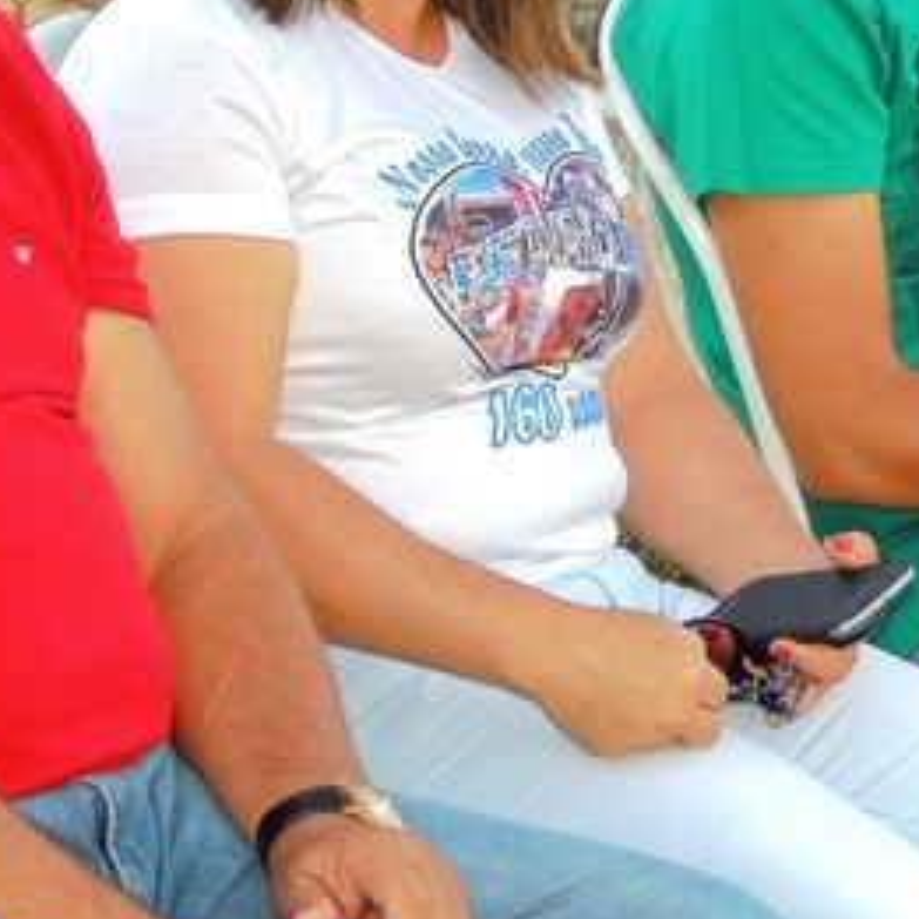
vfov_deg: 6.2
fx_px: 8530
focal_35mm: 284
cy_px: 188
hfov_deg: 6.2
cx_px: 451
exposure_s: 1/80
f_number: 4.2
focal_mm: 21.4
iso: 400
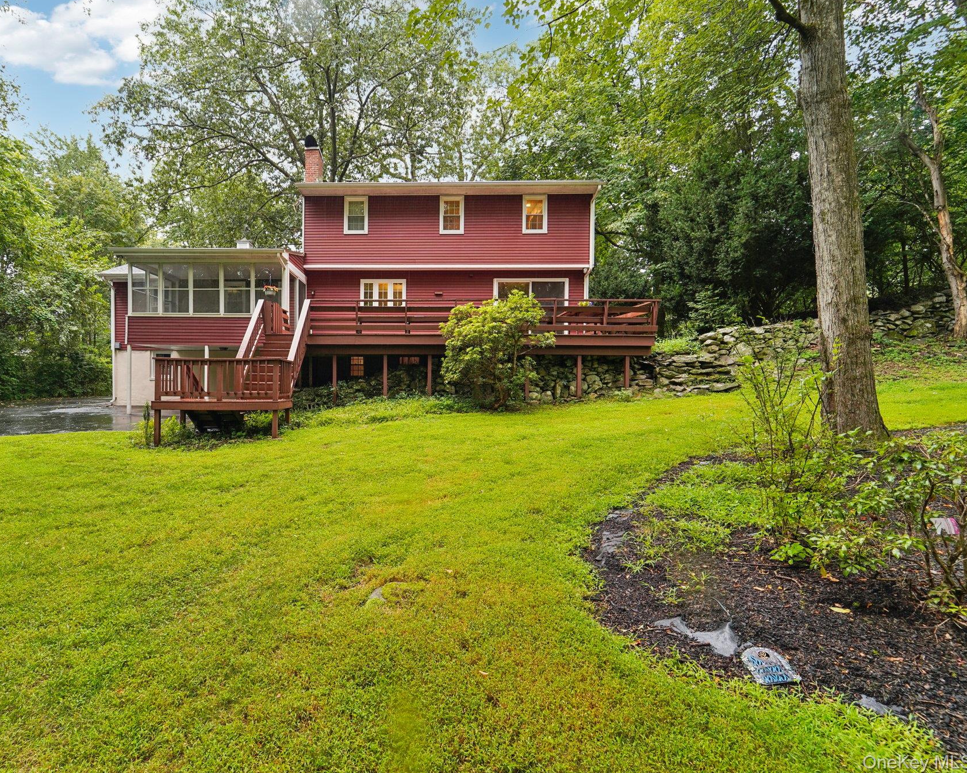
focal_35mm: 16
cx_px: 391
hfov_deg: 92.0
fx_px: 458
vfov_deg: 80.4
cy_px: 384
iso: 400
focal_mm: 14
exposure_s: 1/20
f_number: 8
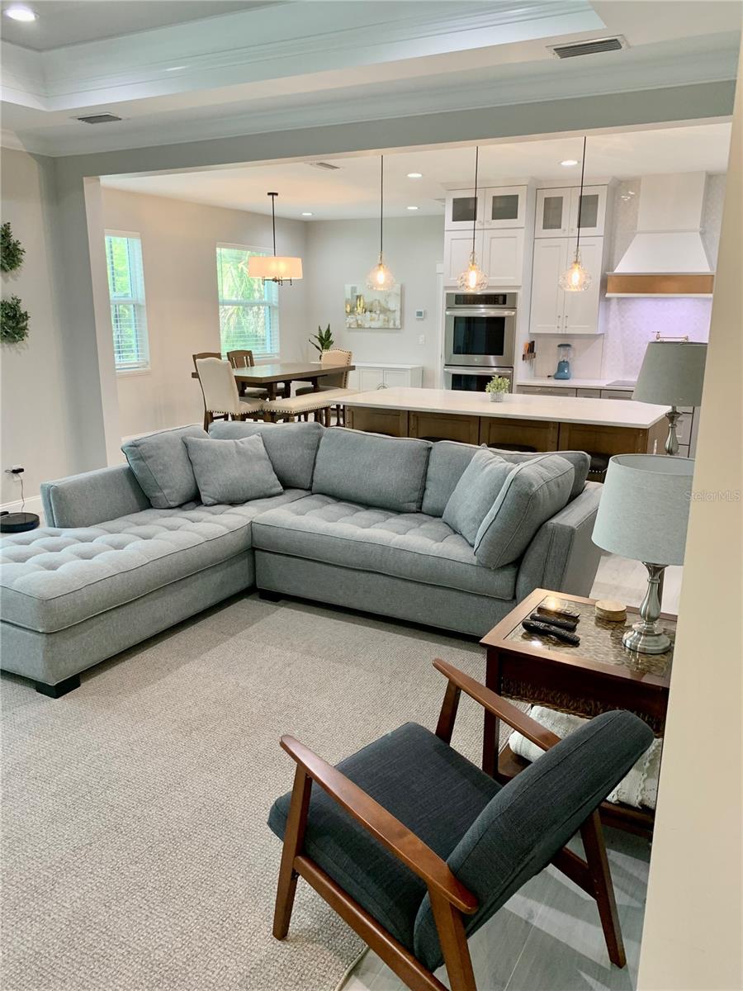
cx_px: 372
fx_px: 744
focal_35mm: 26
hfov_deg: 53.1
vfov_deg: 67.3
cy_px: 496
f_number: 1.8
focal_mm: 4.25
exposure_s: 1/60
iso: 64
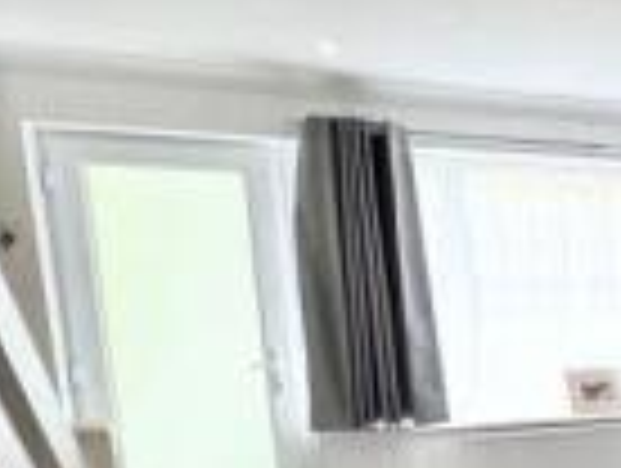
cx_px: 1042
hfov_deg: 22.9
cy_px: 466
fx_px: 1060
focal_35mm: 59
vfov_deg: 23.8
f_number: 2.2
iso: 100
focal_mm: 2.22
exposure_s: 1/100
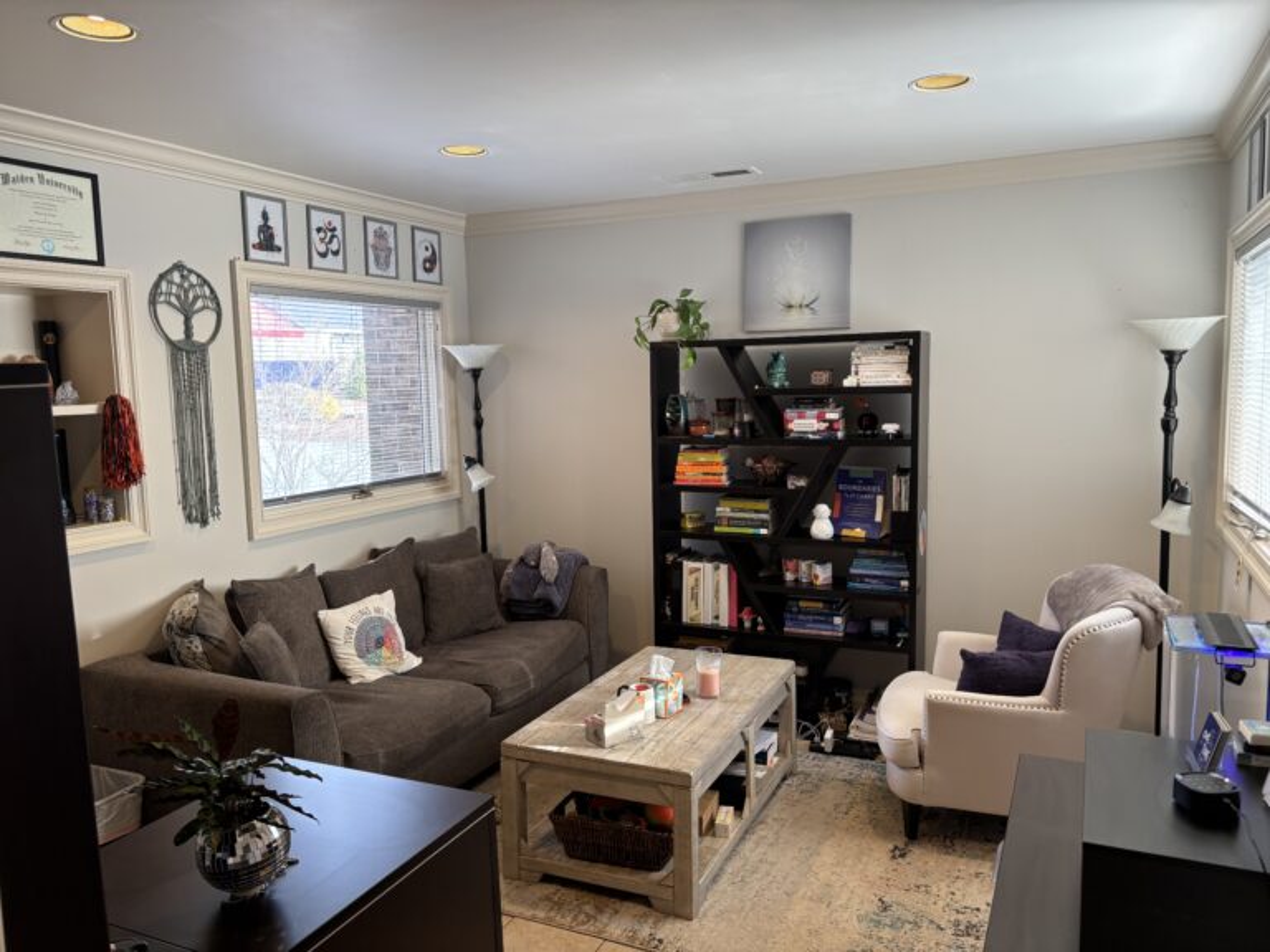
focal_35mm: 26
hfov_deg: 67.3
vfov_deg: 53.1
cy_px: 476
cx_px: 635
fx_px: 954
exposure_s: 1/60
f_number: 1.6
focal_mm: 5.96
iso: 64
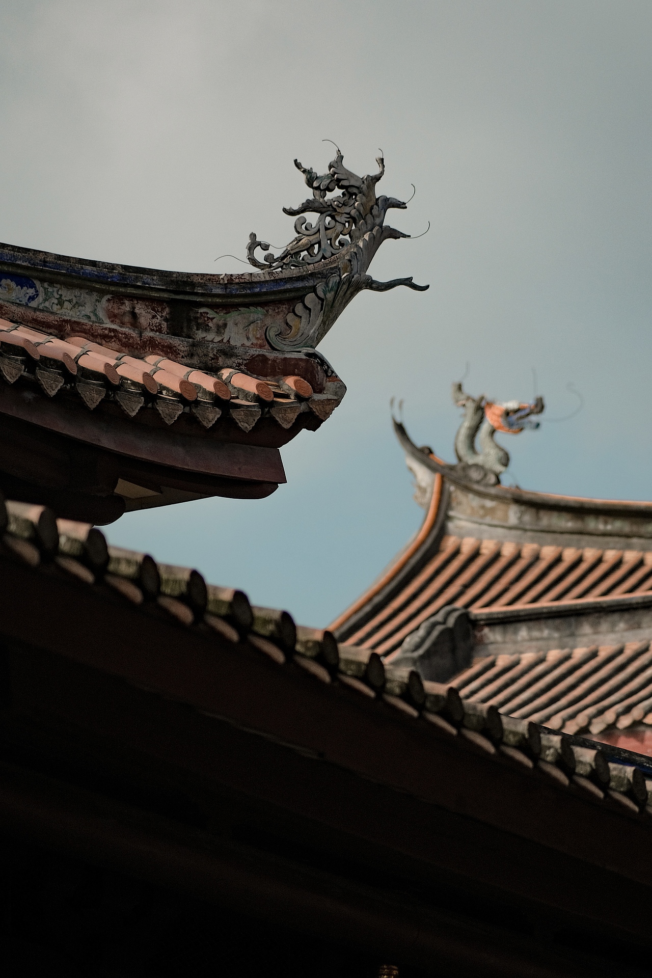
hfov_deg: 10.7
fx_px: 3477
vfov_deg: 16.0
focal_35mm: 128
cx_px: 326
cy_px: 489
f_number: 1.8
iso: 320
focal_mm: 85
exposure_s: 1/11000
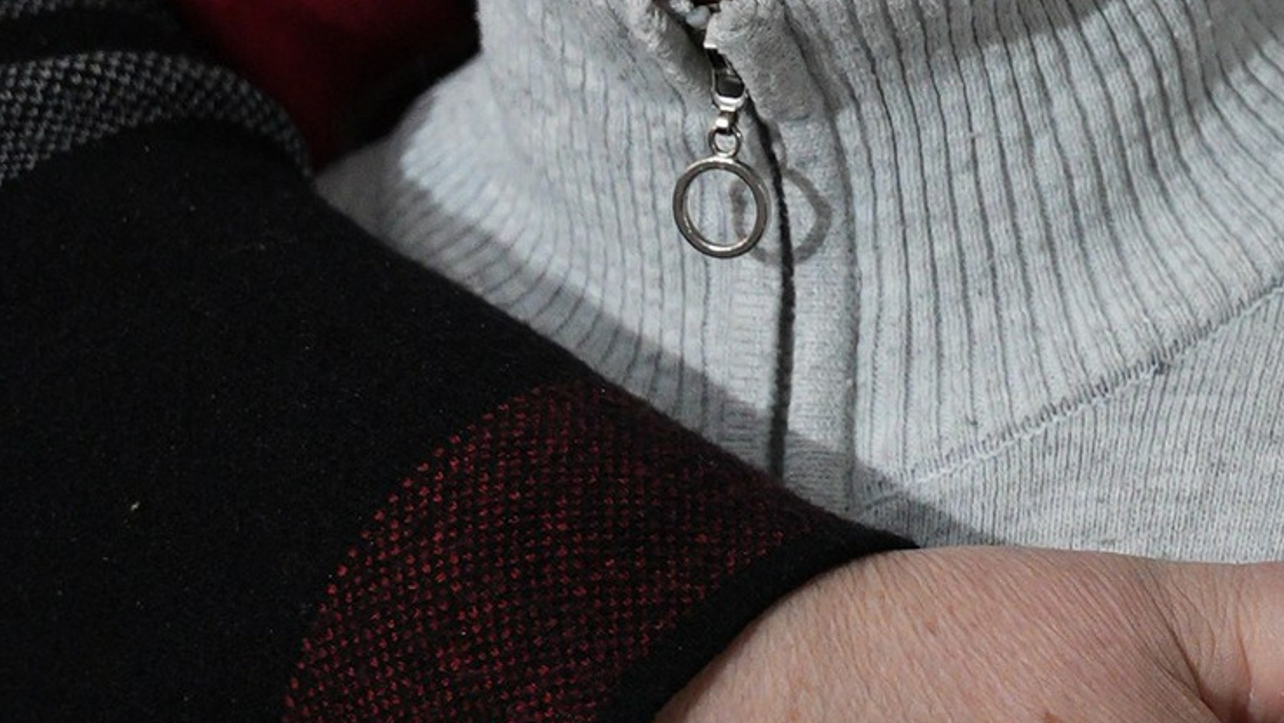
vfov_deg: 4.0
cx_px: 1763
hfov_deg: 7.1
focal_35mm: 301
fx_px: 10235
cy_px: -279
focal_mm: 55.1
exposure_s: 1/160
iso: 1250
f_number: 2.8
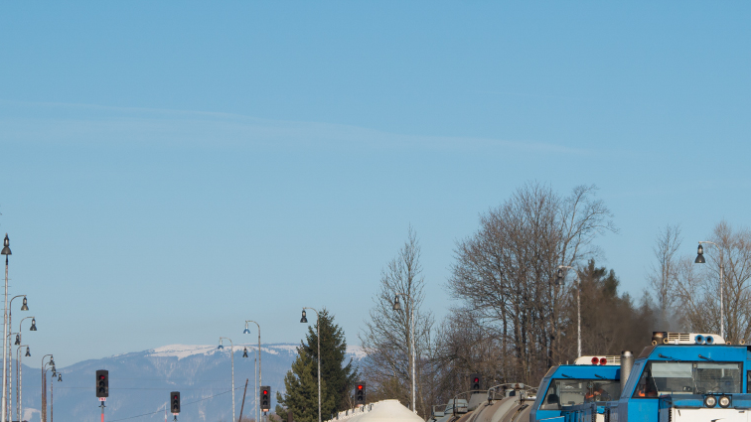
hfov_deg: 9.1
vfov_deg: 5.1
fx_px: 4699
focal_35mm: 236
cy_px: 313
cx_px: 419
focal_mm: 95
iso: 200
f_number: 8
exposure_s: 1/1250
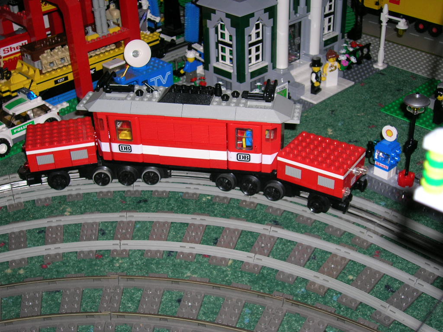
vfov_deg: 31.5
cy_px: 166
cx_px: 222
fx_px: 589
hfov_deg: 41.2
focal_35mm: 46
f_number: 3.2
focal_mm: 7.7
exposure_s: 1/60.1
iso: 50
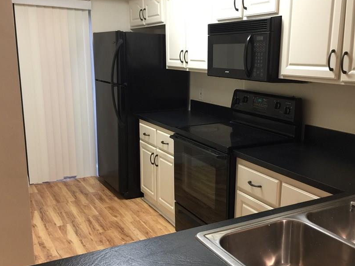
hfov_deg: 50.0
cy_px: 150
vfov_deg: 38.6
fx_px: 379
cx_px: 203
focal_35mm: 37
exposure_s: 1/15
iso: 50
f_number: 2.2
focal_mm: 4.15
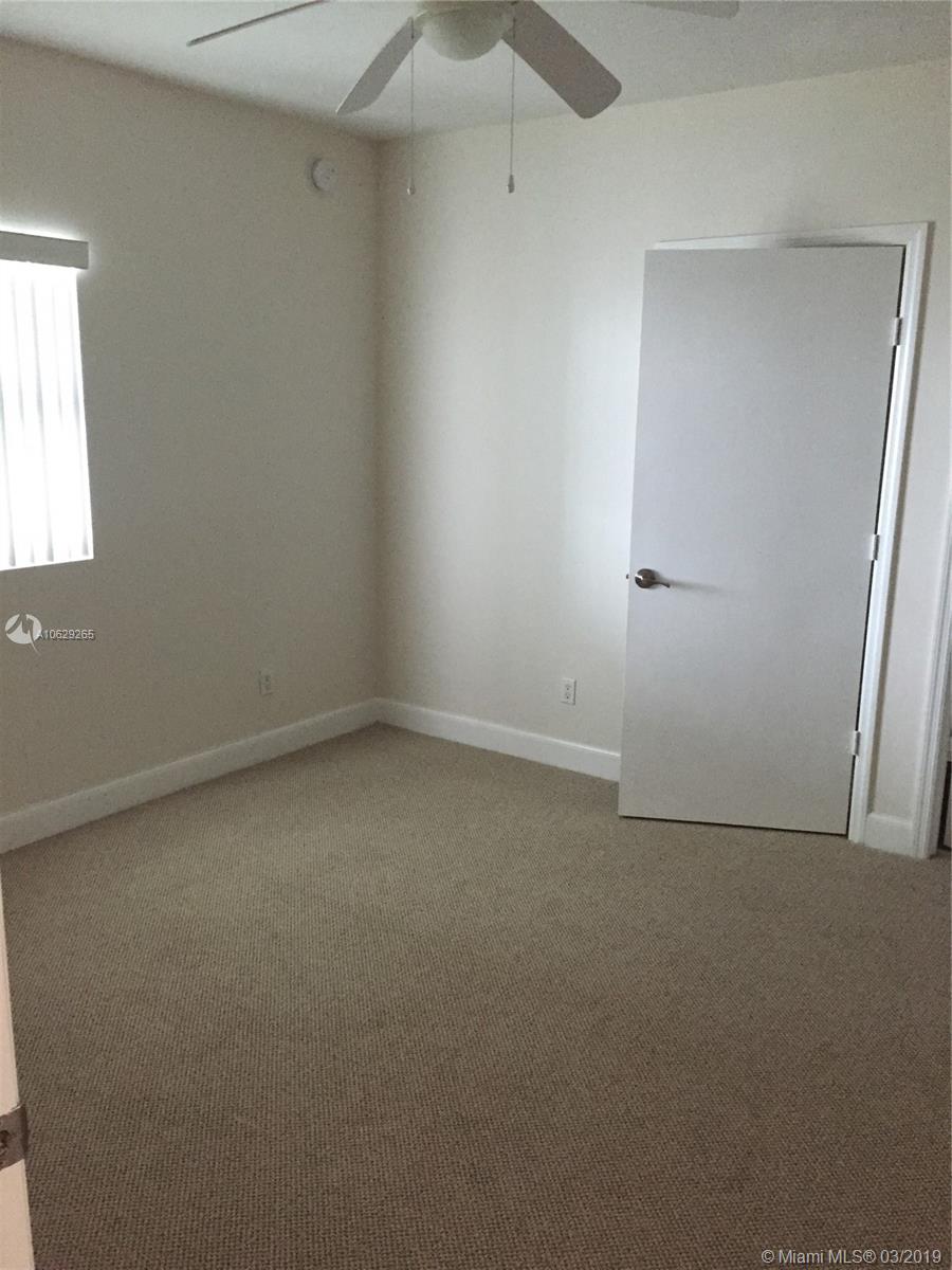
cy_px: 635
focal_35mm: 29
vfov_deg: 61.7
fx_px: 1063
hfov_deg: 48.2
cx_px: 476
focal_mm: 4.15
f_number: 2.2
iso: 320
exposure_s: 1/15
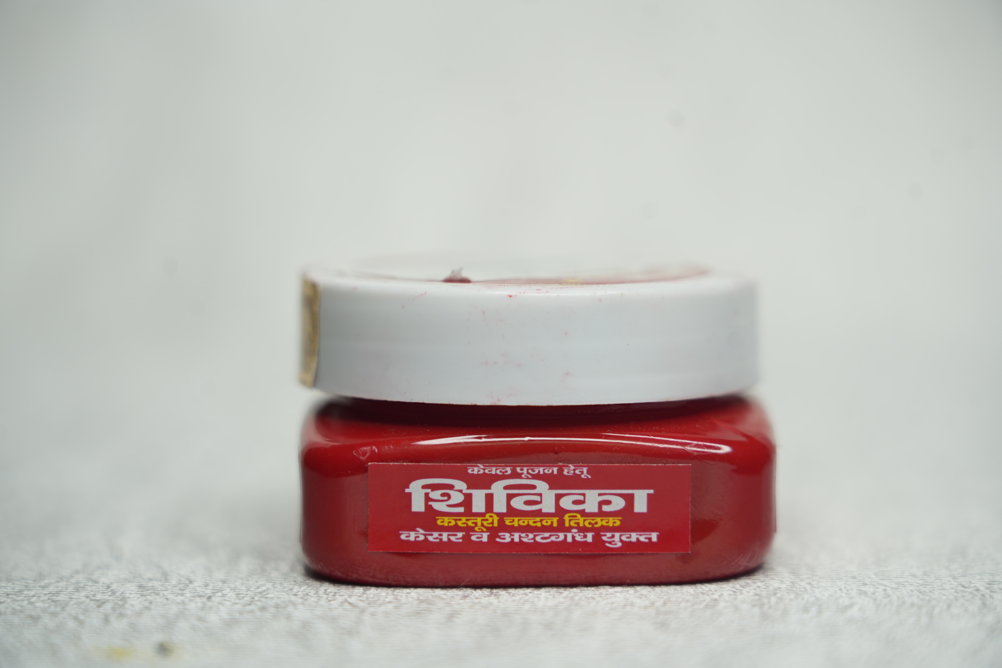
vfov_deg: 13.0
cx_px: 501
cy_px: 334
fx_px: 2922
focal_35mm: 105
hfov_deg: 19.5
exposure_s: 1/125
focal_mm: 105
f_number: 5
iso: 250
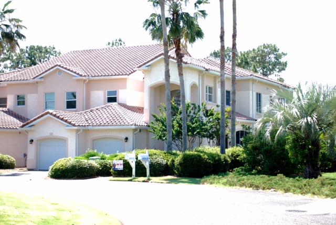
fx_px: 617
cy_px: 112
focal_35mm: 66
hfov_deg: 30.5
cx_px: 168
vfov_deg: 20.7
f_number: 10
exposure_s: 1/200
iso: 200
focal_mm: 44
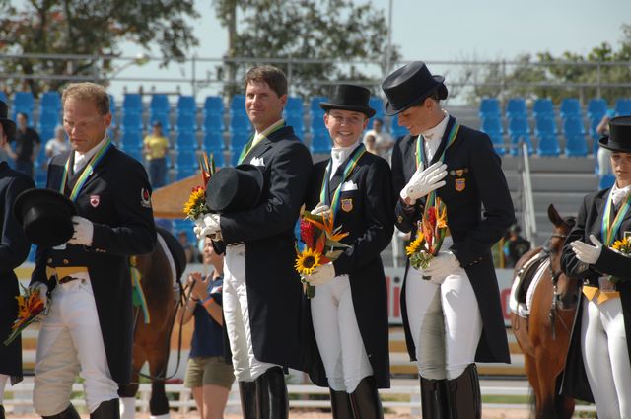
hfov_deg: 6.9
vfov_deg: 4.6
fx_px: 5252
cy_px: 210
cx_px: 316
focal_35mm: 300
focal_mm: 200
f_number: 9.5
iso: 200
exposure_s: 1/250
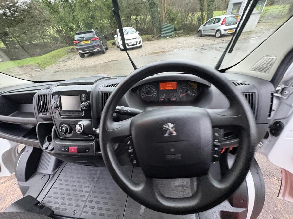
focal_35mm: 14
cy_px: 110
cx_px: 146
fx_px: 119
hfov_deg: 102.1
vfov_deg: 85.7
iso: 800
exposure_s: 1/55
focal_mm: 2.22
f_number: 2.2
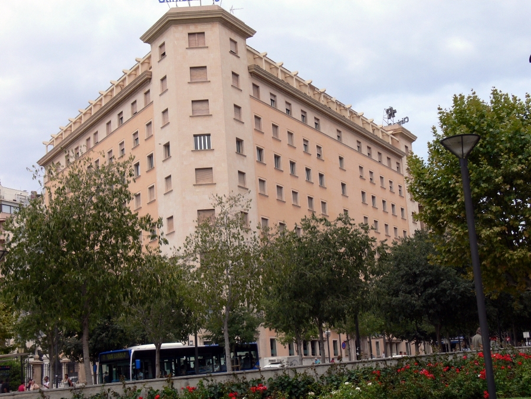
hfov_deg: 34.3
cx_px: 266
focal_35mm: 56
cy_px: 200
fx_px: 859
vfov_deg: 26.1
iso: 80
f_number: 5.6
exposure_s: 1/320
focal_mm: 11.9
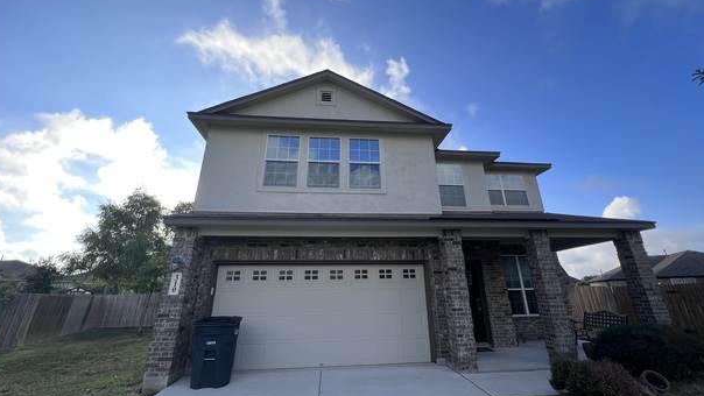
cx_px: 360
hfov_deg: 103.0
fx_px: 280
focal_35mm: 15
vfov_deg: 70.3
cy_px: 176
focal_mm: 1.57
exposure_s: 1/717
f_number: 1.8
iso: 32
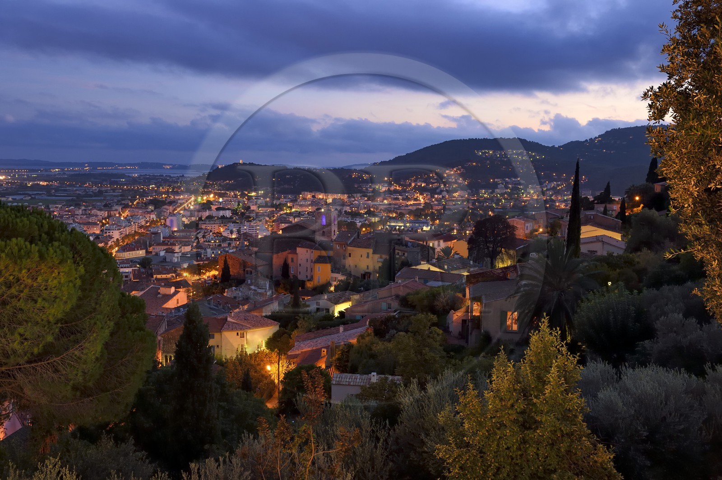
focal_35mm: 35
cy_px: 240
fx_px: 701
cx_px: 361
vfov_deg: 37.8
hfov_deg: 54.5
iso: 1600
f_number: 5.6
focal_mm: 35
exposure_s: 1/3.33
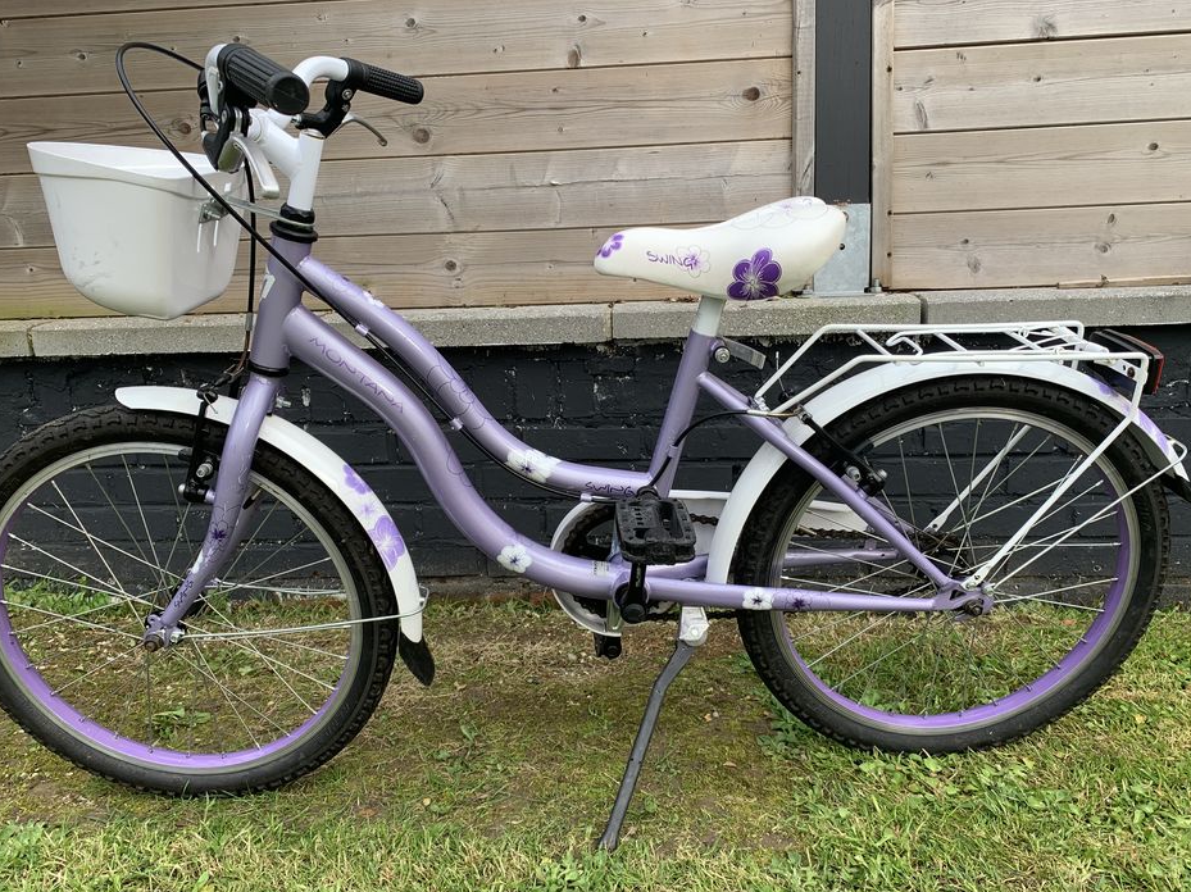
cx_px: 592
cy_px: 458
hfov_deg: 63.5
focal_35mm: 28
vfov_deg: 49.7
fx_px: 963
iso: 25
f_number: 1.8
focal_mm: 4.25
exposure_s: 1/158
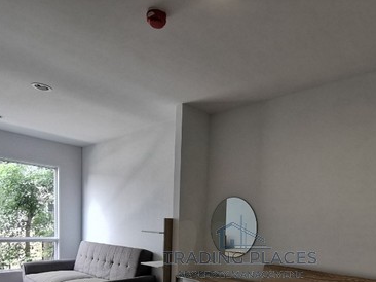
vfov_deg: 45.7
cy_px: 246
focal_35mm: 28
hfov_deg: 62.4
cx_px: 239
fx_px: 304
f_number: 2.2
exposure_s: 6
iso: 100
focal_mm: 2.35
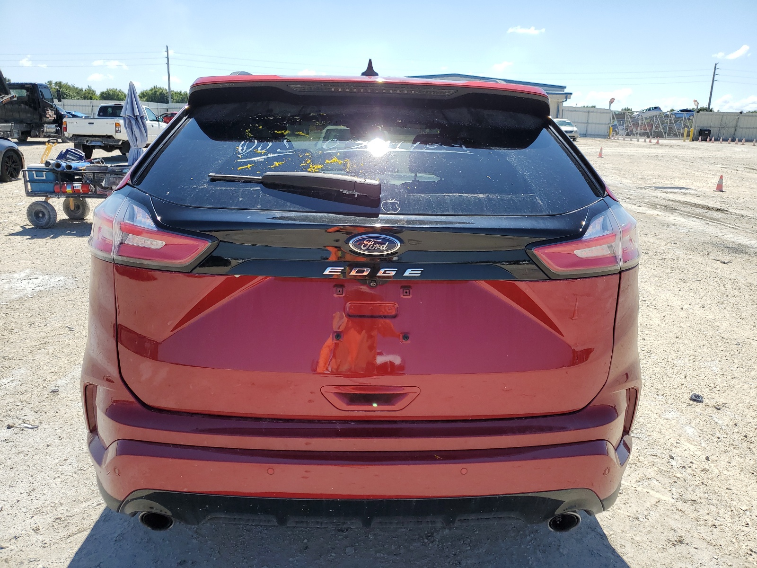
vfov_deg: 53.1
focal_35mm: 26
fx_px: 569
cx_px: 378
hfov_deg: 67.3
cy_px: 284
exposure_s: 1/2500
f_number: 1.5
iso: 50
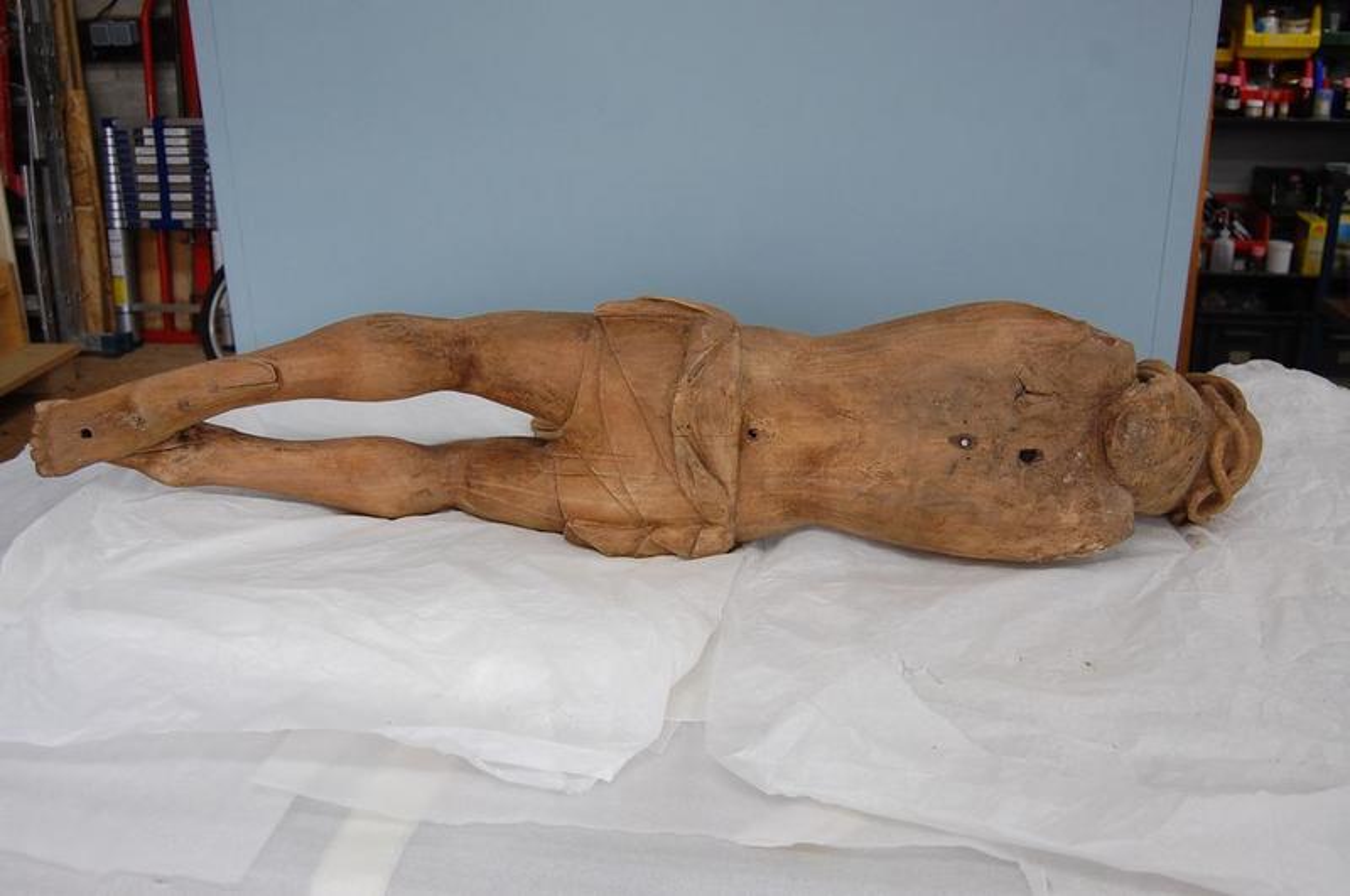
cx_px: 675
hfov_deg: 55.2
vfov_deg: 38.3
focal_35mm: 34
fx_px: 1292
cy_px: 448
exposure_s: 1/60
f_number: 4
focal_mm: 23
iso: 400
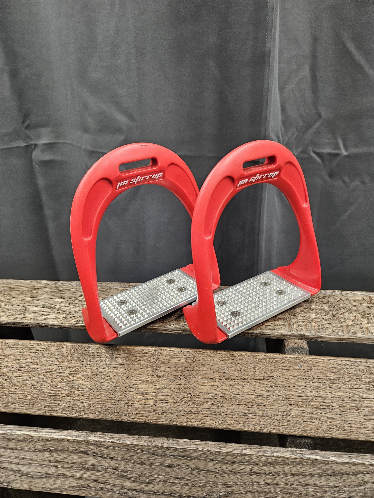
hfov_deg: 58.9
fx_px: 331
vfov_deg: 73.9
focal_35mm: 23
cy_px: 249
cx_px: 187
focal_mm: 5.4
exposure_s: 1/100
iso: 320
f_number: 1.8
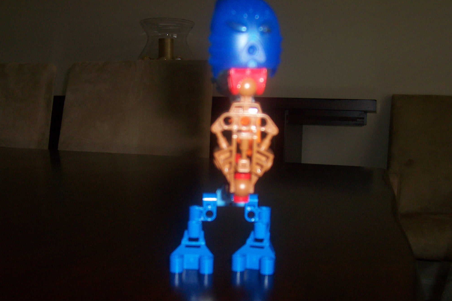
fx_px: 490
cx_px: 227
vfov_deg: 34.2
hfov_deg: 49.6
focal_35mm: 39
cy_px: 171
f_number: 2.8
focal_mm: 5.6
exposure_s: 1/60
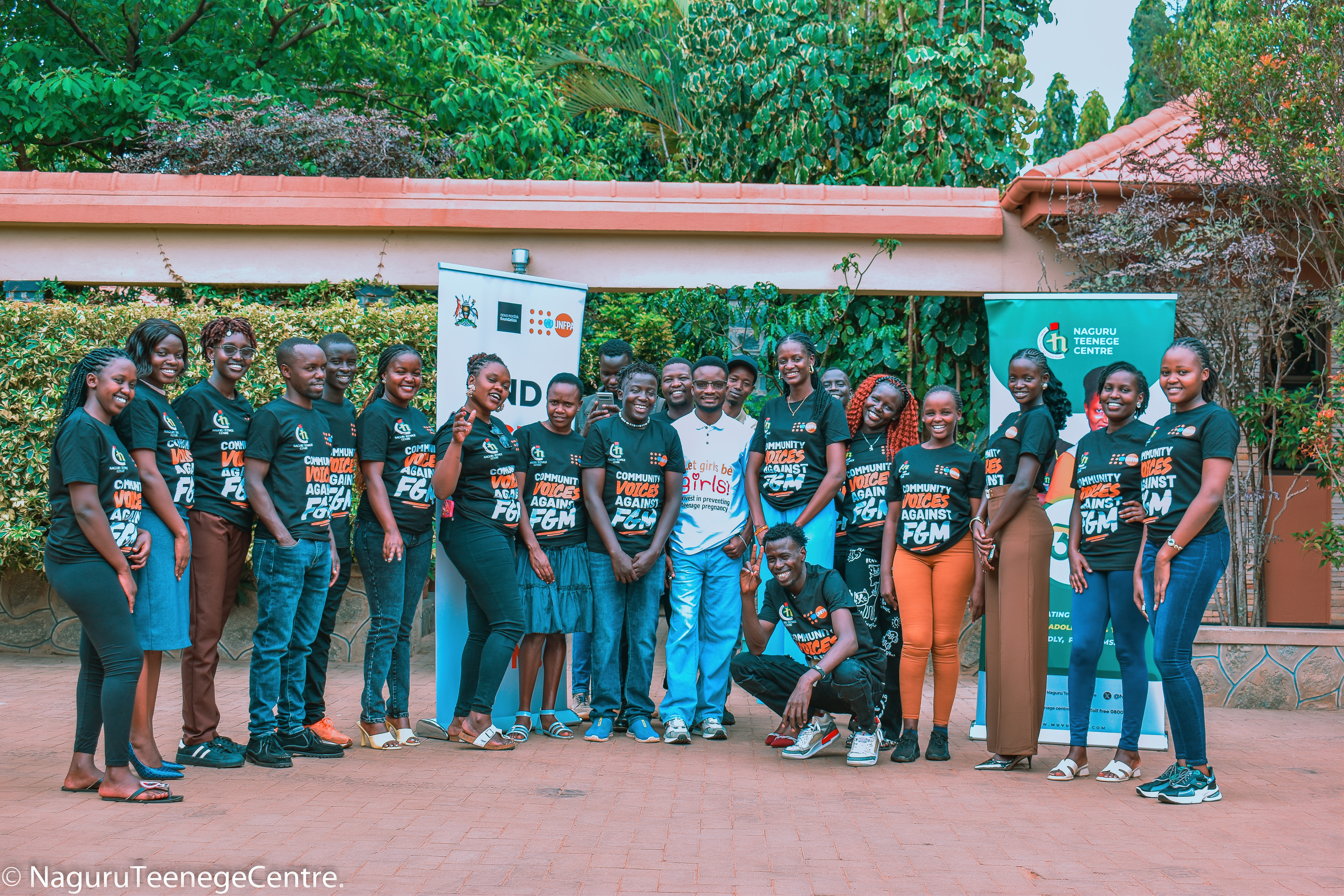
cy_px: 448
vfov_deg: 28.9
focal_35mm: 46
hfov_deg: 42.3
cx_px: 672
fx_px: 1736
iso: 100
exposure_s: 1/100
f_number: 5.6
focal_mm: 31
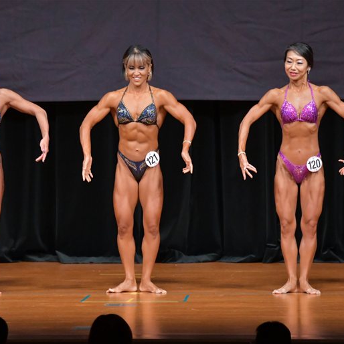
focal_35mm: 346
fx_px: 3890
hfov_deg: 5.1
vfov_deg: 5.1
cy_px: 172
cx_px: 132
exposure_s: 1/400
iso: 5000
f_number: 5.6
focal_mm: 180
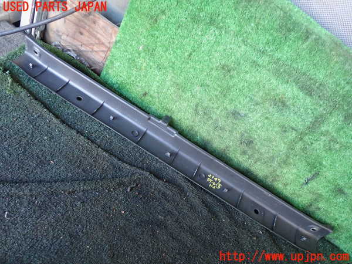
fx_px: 305
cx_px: 176
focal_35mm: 30
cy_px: 132
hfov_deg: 60.0
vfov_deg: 46.8
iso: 320
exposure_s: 1/30
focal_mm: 5.4
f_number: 2.3
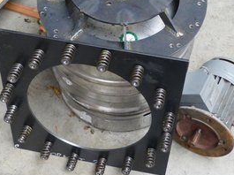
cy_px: 52
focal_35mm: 62
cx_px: 129
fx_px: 419
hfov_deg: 31.2
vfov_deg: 23.4
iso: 400
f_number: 3.9
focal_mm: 7.4
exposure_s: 1/25
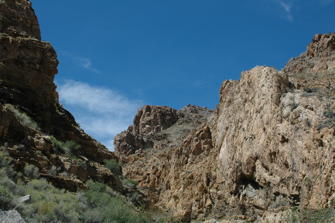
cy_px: 112
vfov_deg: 31.8
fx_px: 391
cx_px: 168
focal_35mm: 42
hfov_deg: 46.4
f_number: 5.6
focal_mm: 28
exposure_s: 1/1250
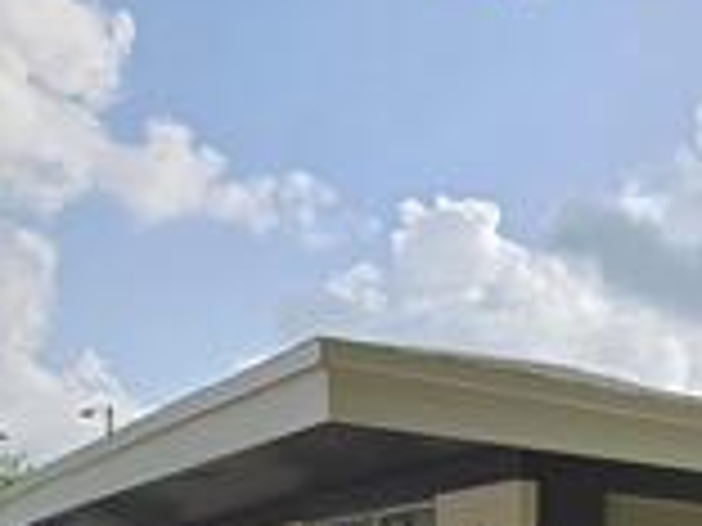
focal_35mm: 59
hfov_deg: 27.7
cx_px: 891
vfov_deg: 22.9
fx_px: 1196
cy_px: 620
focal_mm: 5.4
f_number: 1.8
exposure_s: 1/2859
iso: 25
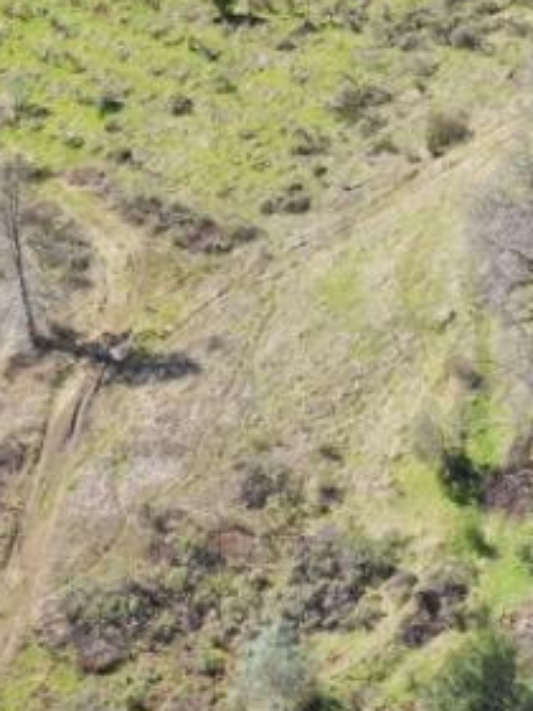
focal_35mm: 144
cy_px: -185
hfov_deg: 10.3
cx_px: 102
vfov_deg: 13.3
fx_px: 2956
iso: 100
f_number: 5.6
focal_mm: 10.26
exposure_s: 1/200
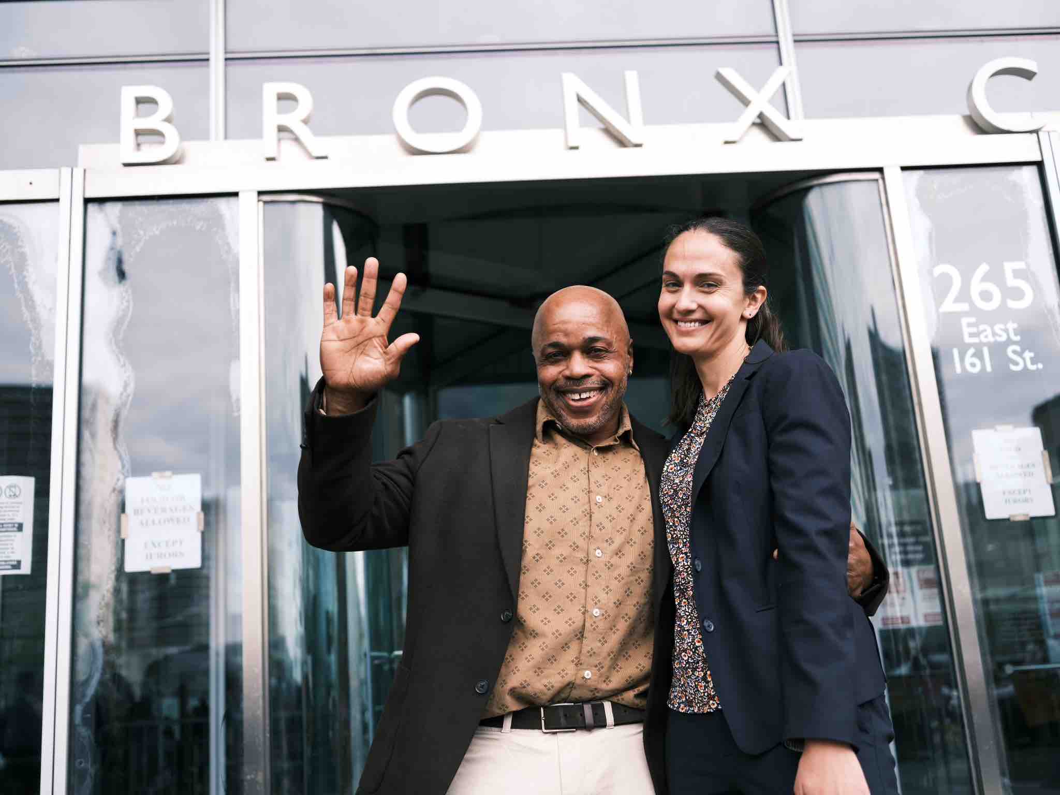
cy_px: 398
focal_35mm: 40
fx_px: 1225
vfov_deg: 36.0
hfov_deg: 46.8
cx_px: 530
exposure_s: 1/1000
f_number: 3.5
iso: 640
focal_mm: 50
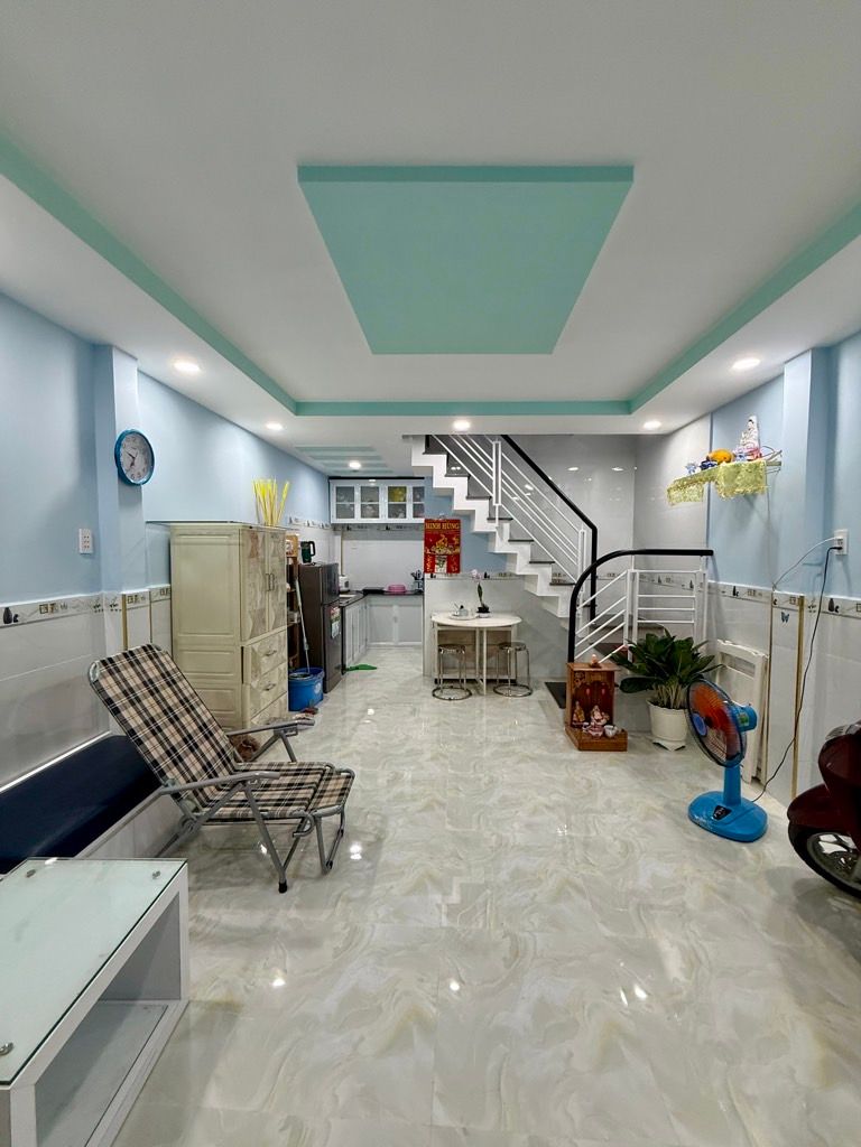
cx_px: 430
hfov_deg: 85.7
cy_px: 574
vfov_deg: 102.1
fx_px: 464
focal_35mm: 14
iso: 250
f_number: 2.2
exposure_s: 1/100
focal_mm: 2.22
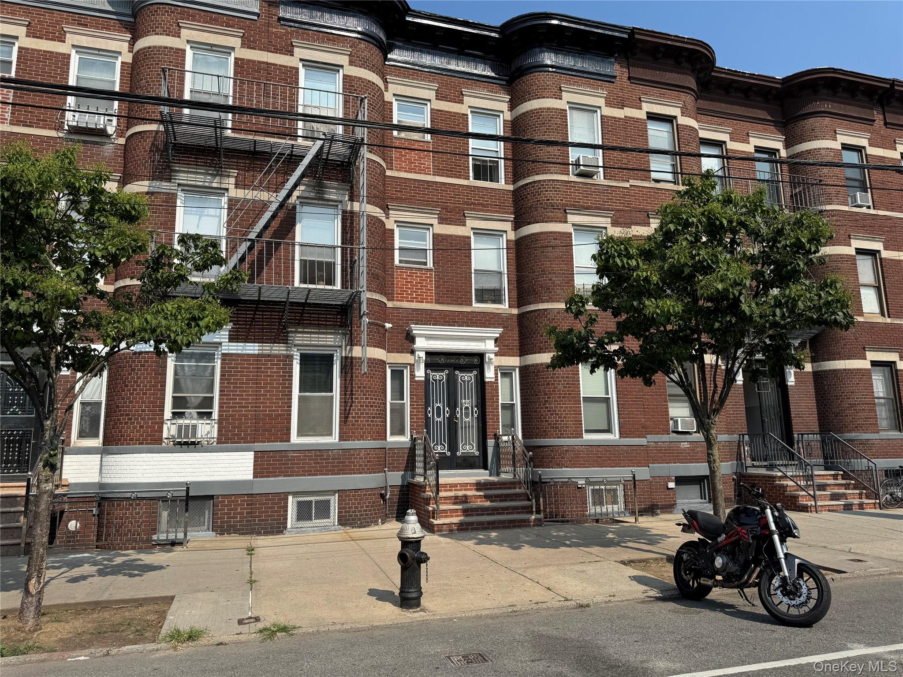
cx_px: 452
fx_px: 626
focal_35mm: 24
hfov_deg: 71.6
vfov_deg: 56.8
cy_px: 338
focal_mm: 6.76
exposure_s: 1/4310
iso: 80
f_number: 1.78
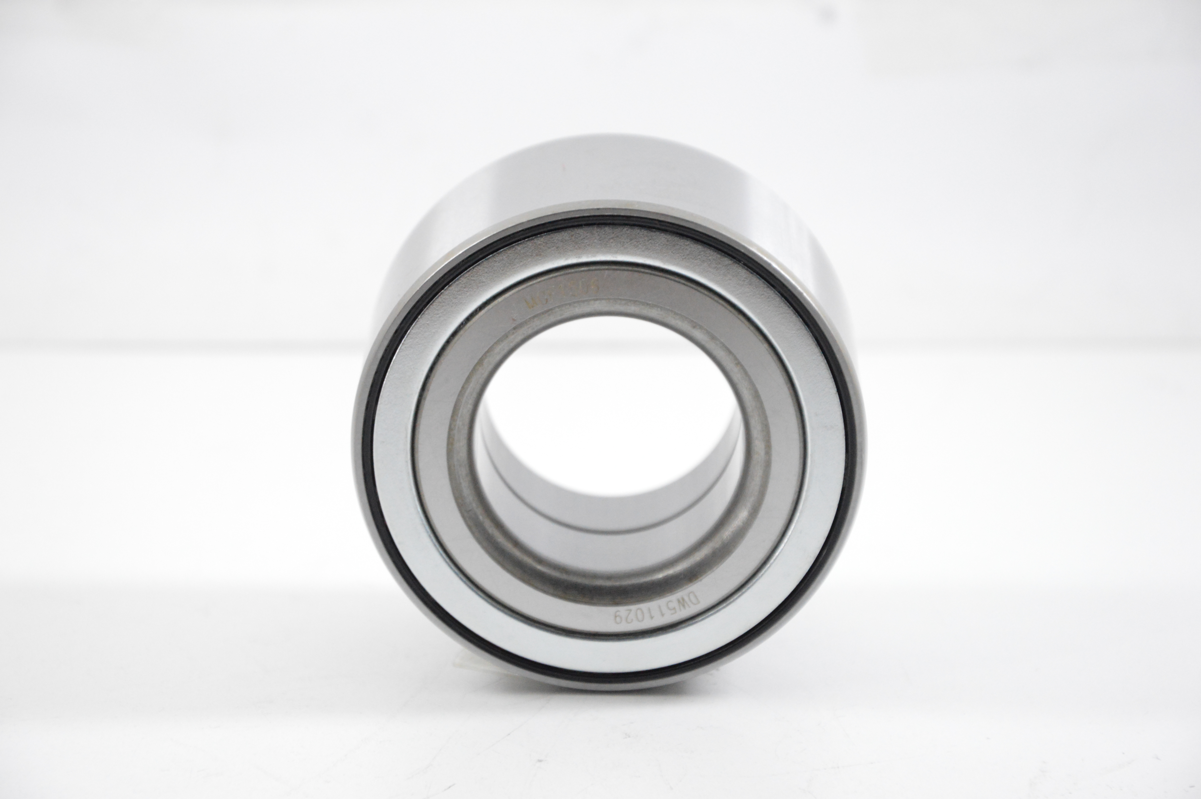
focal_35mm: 158
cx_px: 600
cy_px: 400
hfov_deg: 13.1
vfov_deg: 8.7
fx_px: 5250
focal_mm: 105
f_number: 7.1
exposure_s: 1/100
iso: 3200
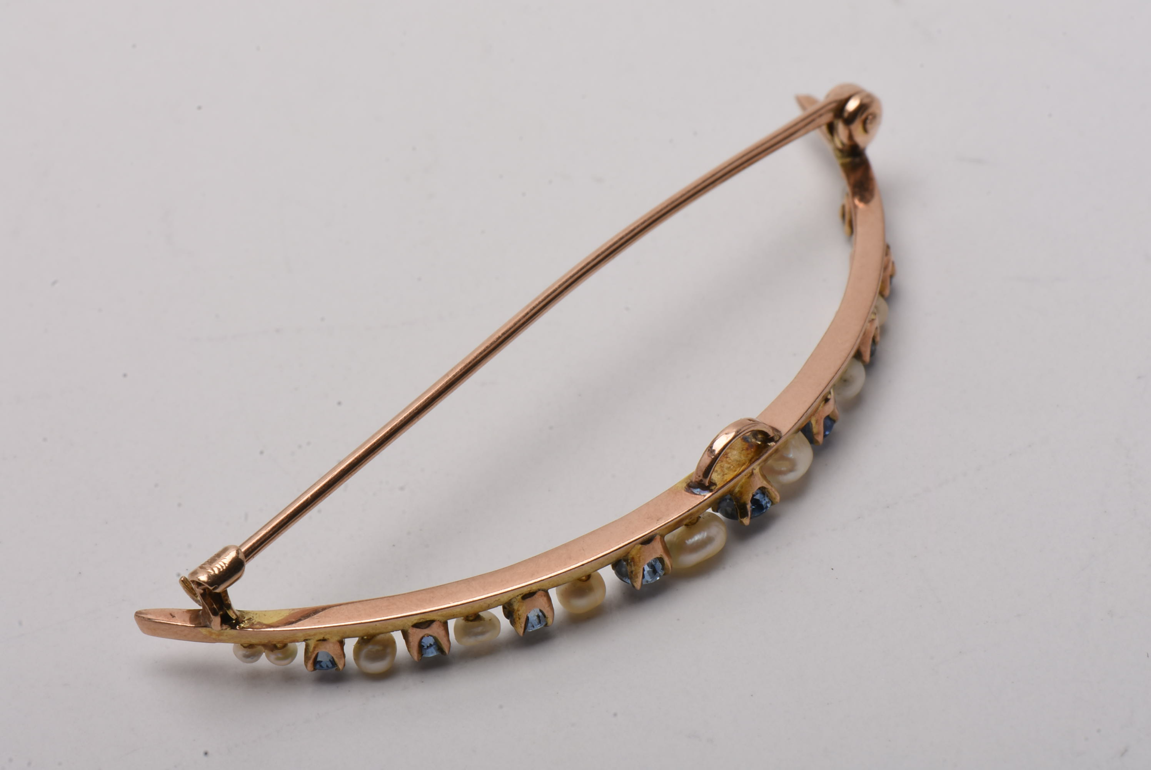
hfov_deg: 16.1
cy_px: 385
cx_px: 576
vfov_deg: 10.8
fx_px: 4079
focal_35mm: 128
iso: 100
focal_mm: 85
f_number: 25
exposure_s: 1/125
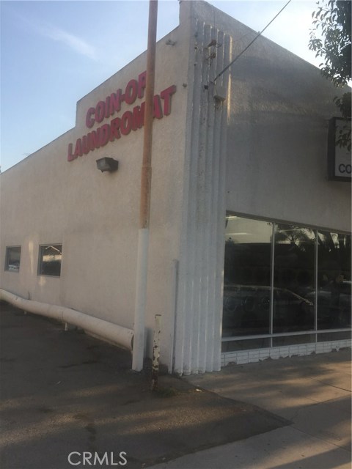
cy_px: 234
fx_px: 393
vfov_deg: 61.7
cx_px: 176
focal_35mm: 29
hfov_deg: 48.2
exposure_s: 1/1130
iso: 32
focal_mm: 4.15
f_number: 2.2
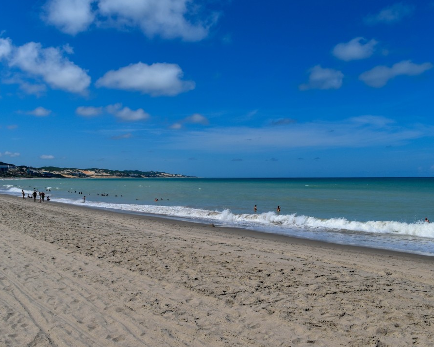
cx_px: 217
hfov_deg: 52.8
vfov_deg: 43.3
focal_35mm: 34
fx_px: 437
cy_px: 173
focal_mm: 20
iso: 320
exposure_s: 1/2000
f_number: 8
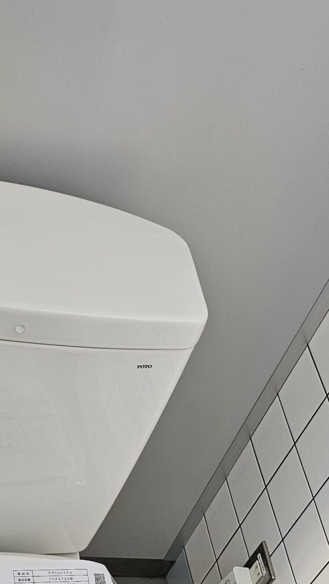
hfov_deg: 19.1
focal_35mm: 63
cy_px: 592
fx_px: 977
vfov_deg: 30.8
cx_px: 107
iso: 200
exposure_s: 1/190
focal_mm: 6.3
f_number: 1.7
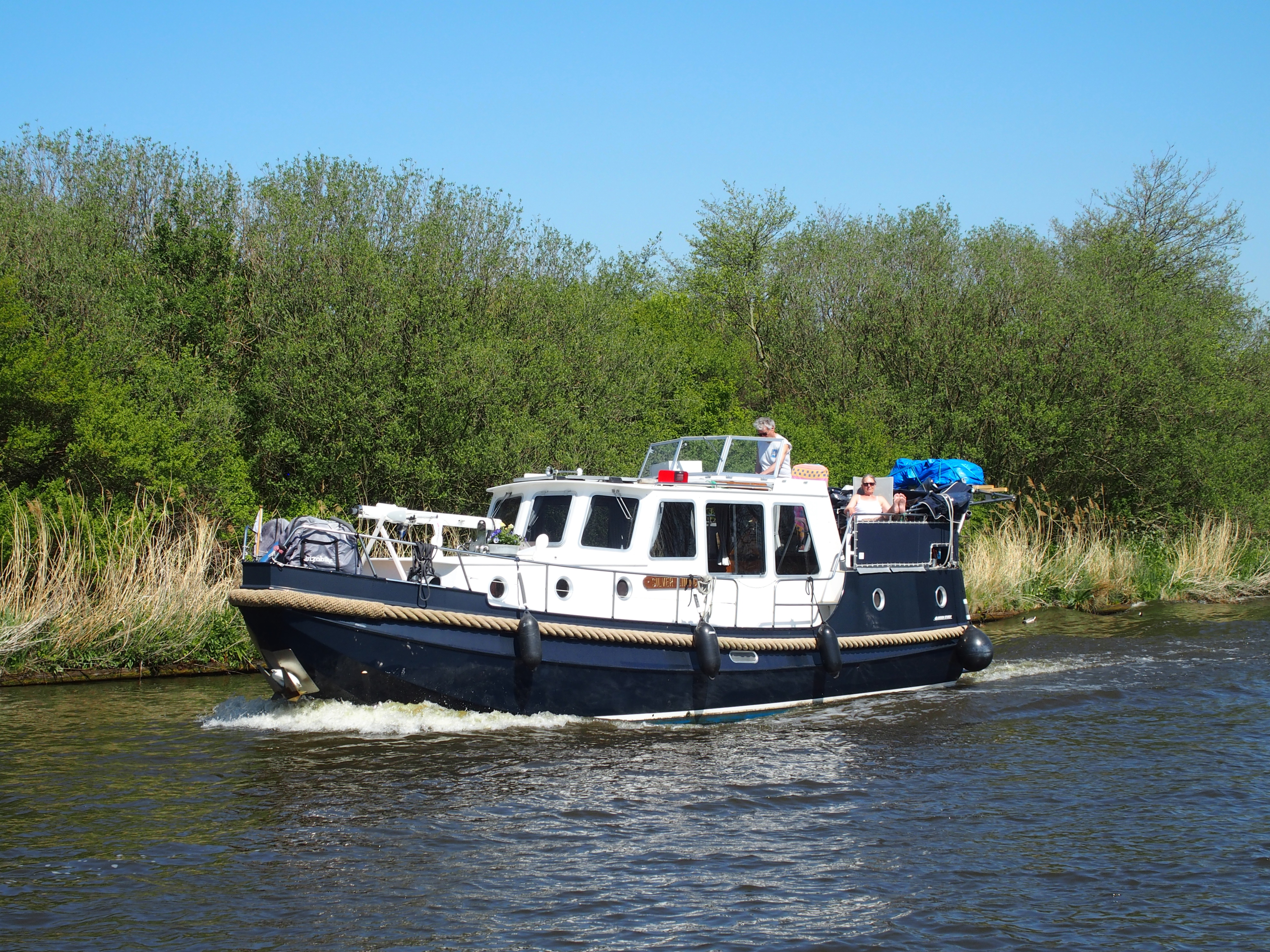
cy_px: 476
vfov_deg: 21.6
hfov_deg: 28.6
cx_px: 635
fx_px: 2495
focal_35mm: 68
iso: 100
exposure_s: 1/640
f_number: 5
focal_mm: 14.5
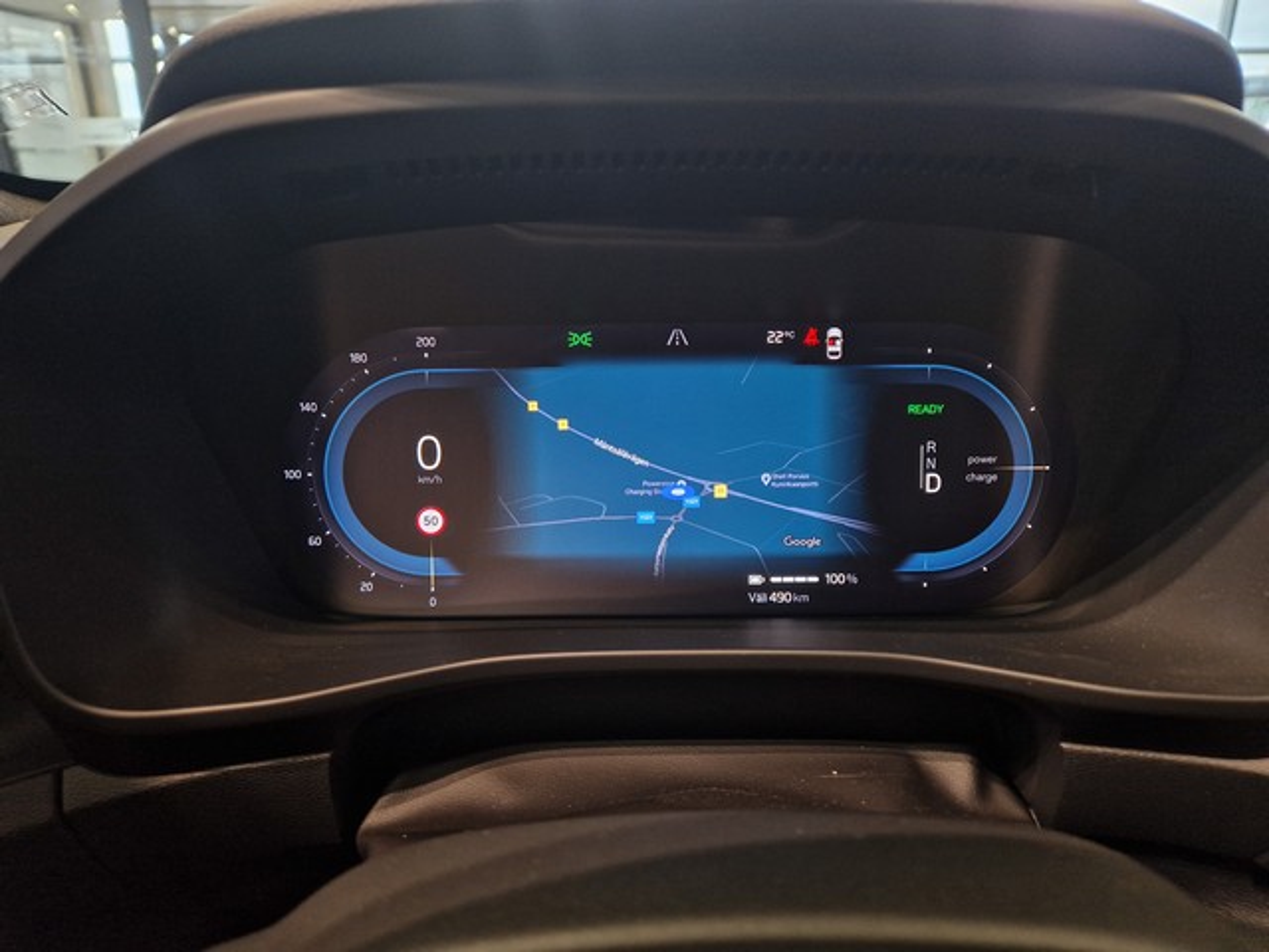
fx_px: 843
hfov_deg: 73.9
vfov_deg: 58.9
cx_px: 634
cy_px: 476
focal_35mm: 23
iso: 160
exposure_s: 1/180
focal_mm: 5.4
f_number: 1.8
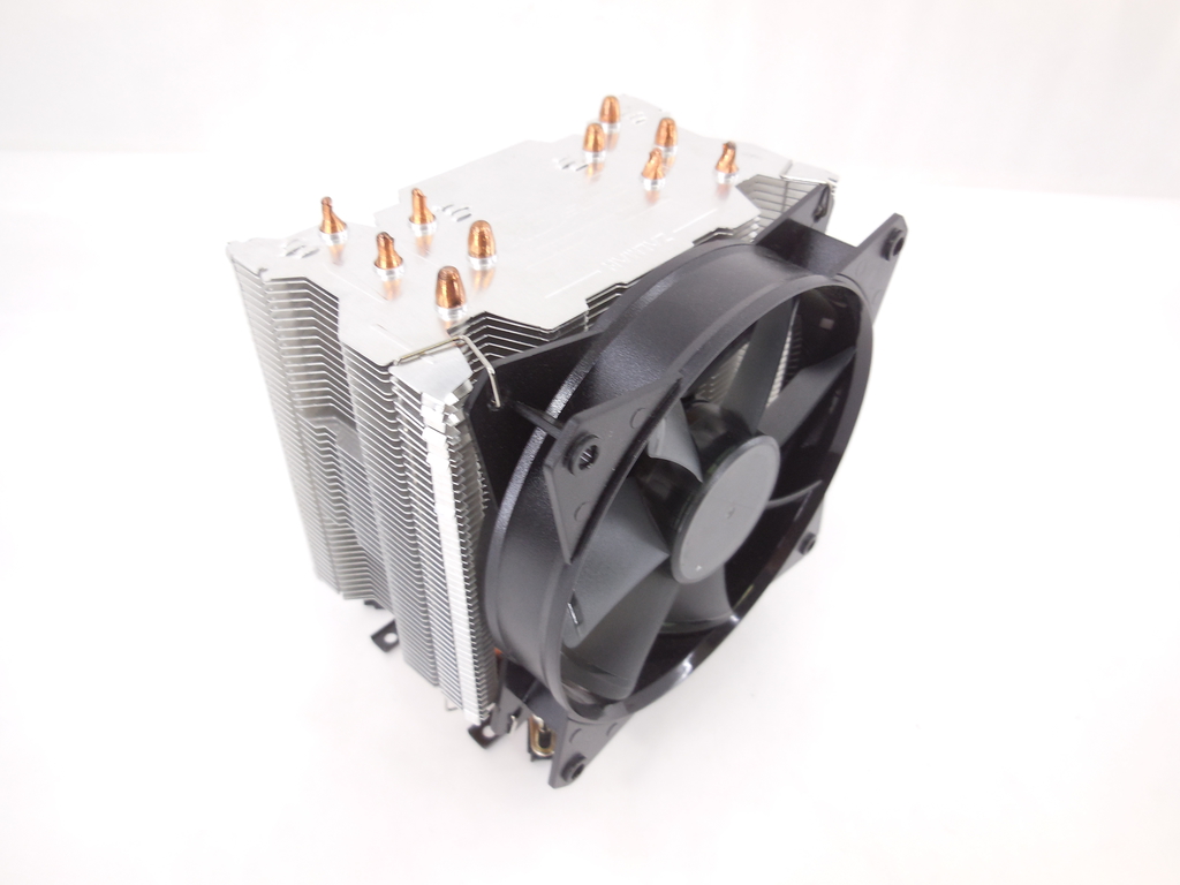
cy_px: 442
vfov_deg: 54.9
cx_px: 590
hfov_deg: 69.4
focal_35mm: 25
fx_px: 852
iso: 125
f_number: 3.1
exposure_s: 1/25
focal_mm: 4.5
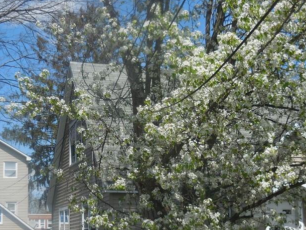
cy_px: 162
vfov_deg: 19.6
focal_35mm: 75
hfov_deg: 26.0
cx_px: 158
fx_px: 663
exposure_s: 1/1000
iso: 125
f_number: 4.2
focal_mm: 8.1
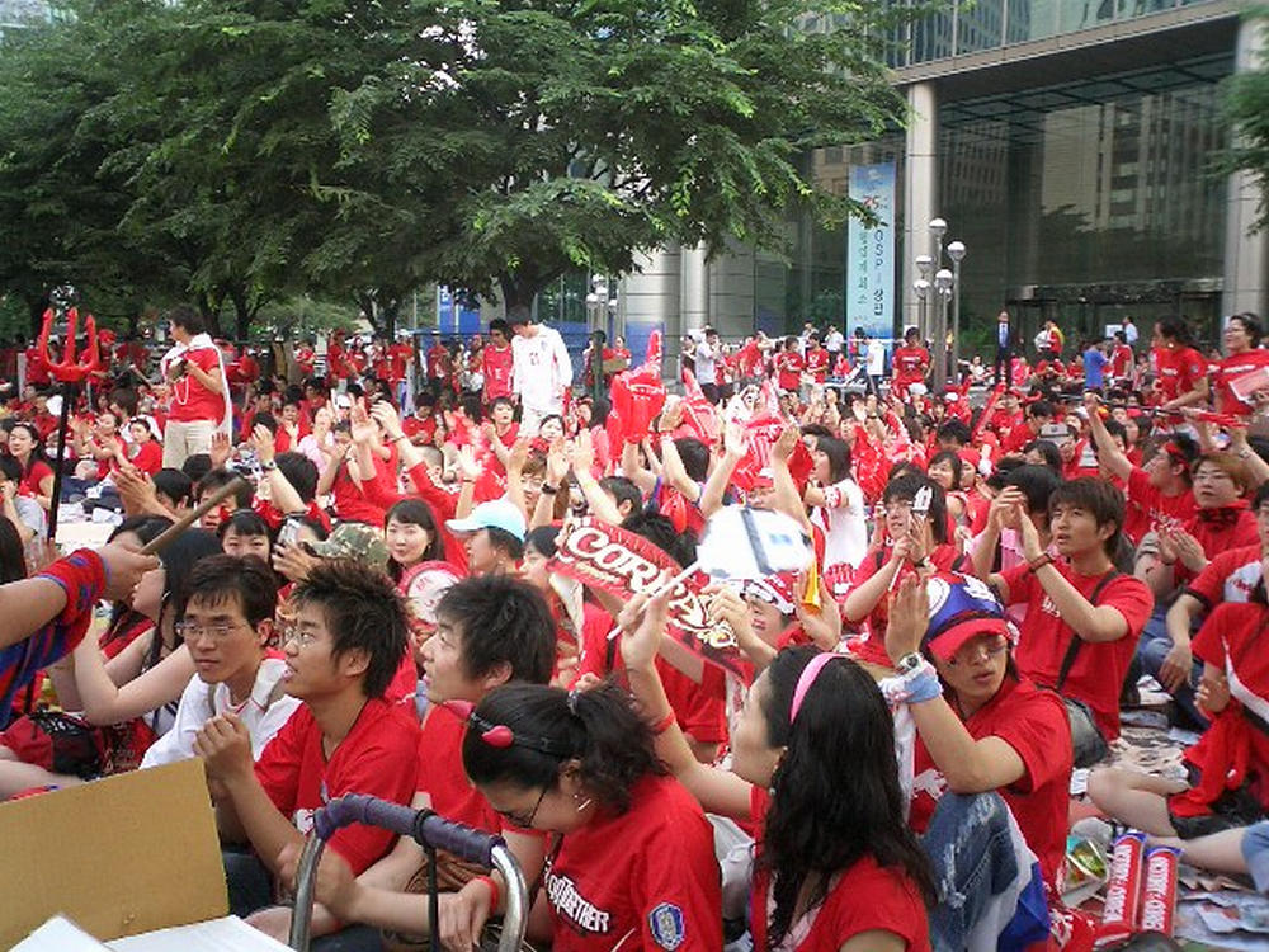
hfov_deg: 50.1
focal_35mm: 37
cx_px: 634
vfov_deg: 38.7
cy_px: 476
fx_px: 1356
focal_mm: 5.6
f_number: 3.5
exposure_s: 1/100
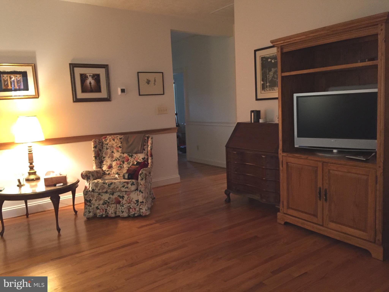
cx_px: 194
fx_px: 326
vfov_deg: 48.2
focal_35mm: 29
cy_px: 146
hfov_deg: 61.7
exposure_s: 1/17
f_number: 2.2
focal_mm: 4.15
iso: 250
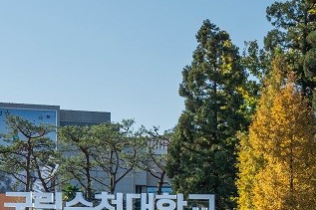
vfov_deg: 9.6
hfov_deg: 14.4
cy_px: 149
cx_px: 200
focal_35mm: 142
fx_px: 1246
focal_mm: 50
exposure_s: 1/400
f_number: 9
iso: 100
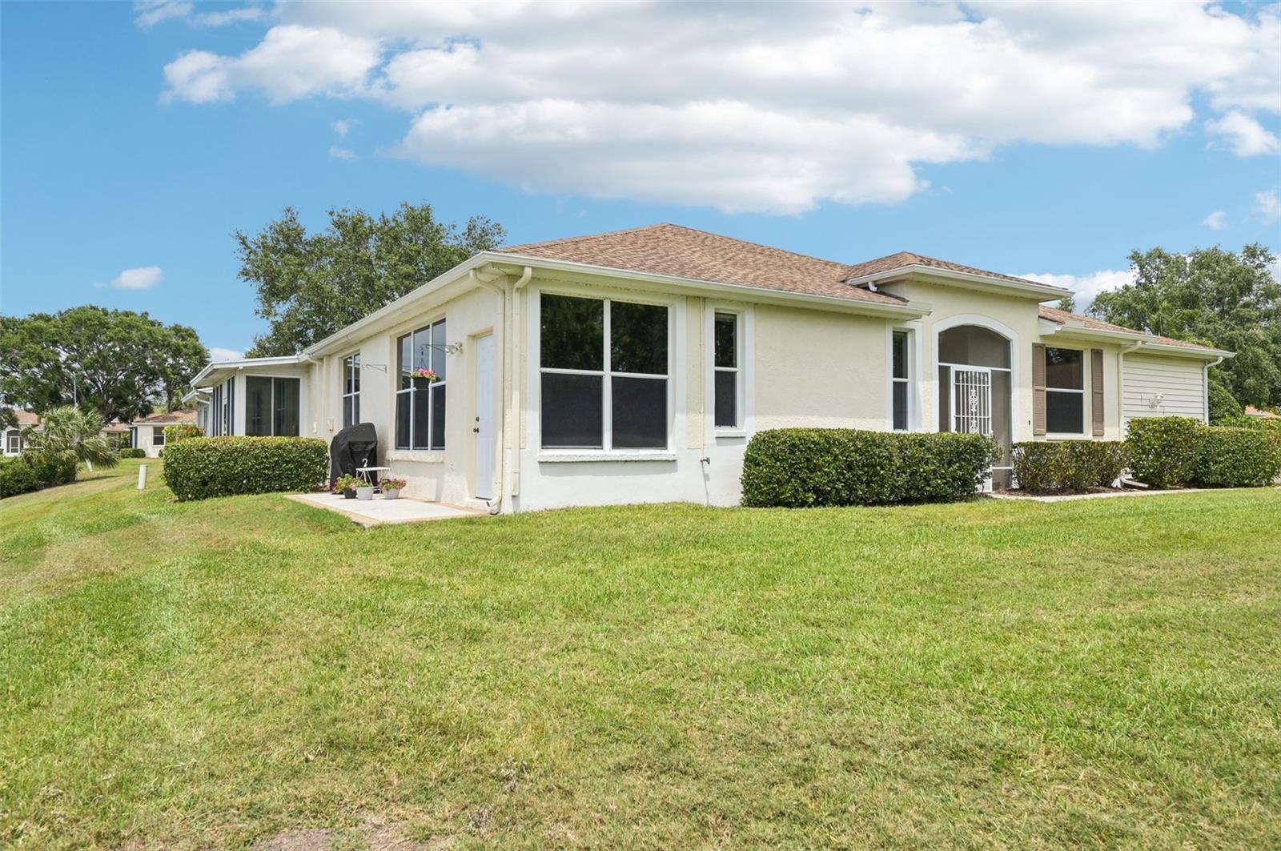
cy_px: 426
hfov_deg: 73.8
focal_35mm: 24
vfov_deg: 53.0
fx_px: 853
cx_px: 640
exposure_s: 1/1250
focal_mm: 24
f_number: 8
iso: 400
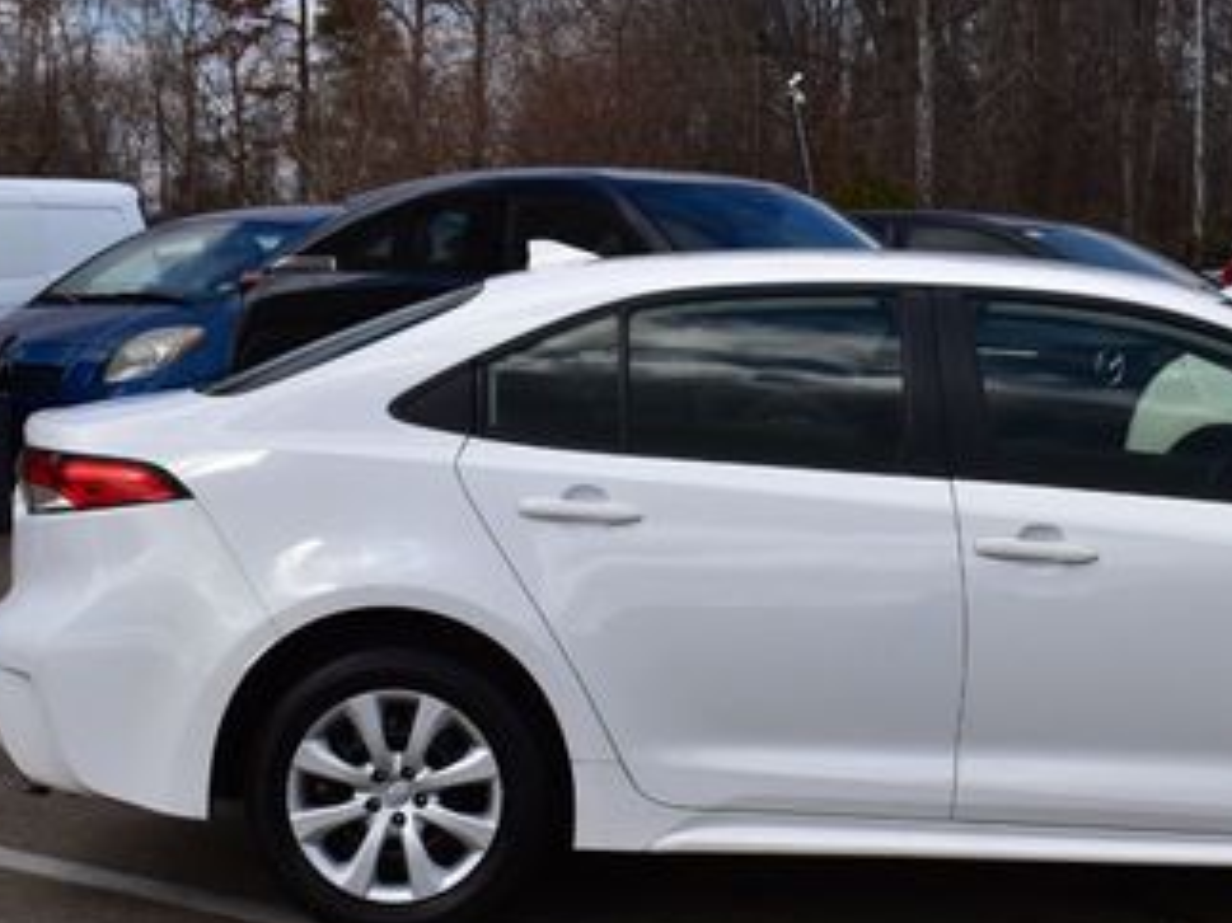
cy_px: 442
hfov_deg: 23.1
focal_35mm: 83
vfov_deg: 17.8
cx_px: 1037
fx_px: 2951
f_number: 11
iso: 280
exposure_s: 1/500
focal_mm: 29
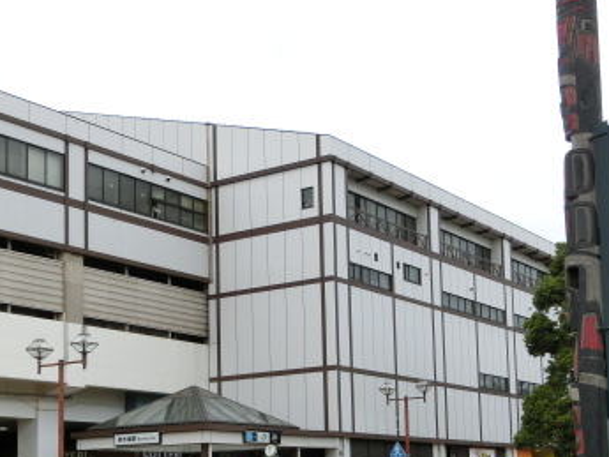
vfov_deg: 22.9
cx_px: 268
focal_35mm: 63
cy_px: 383
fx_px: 1109
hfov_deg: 30.7
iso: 80
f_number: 3.9
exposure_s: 1/200
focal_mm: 6
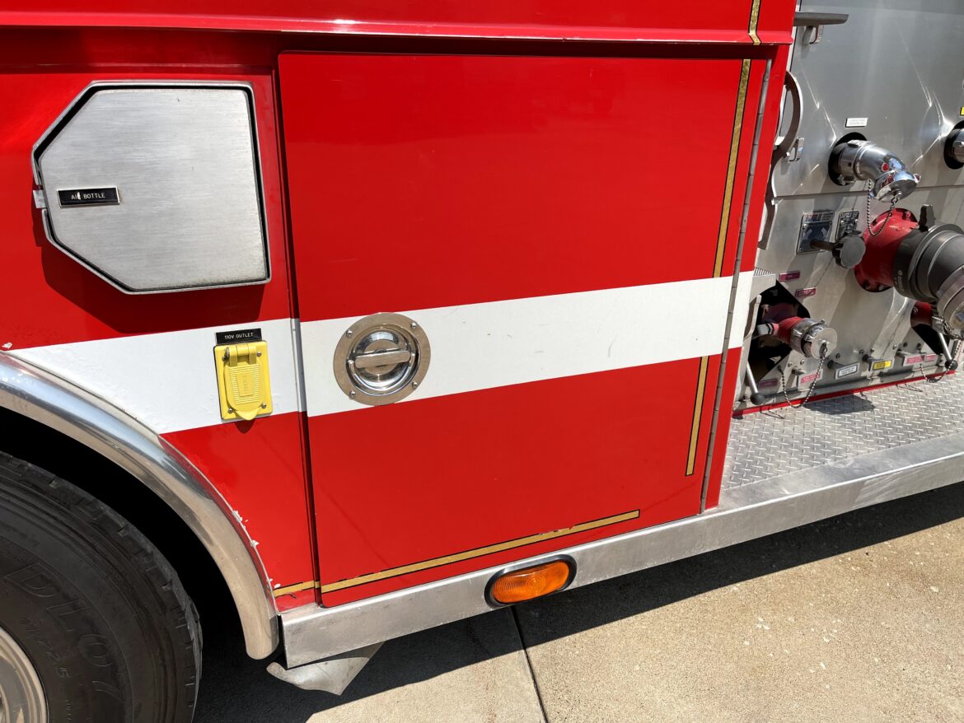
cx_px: 482
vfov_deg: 53.1
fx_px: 724
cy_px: 362
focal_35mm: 26
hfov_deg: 67.3
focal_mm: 5.1
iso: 32
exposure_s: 1/4202
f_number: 1.6
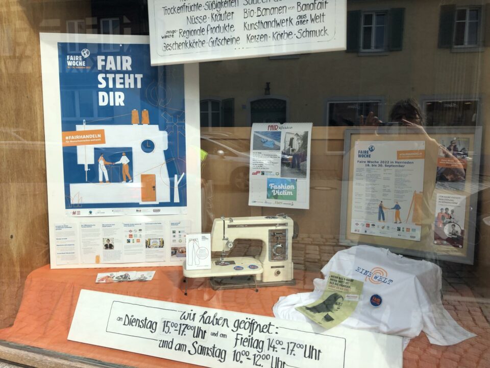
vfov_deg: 49.7
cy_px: 184
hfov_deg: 63.4
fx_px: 396
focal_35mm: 28
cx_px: 245
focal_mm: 4
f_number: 1.8
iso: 20
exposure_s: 1/1091
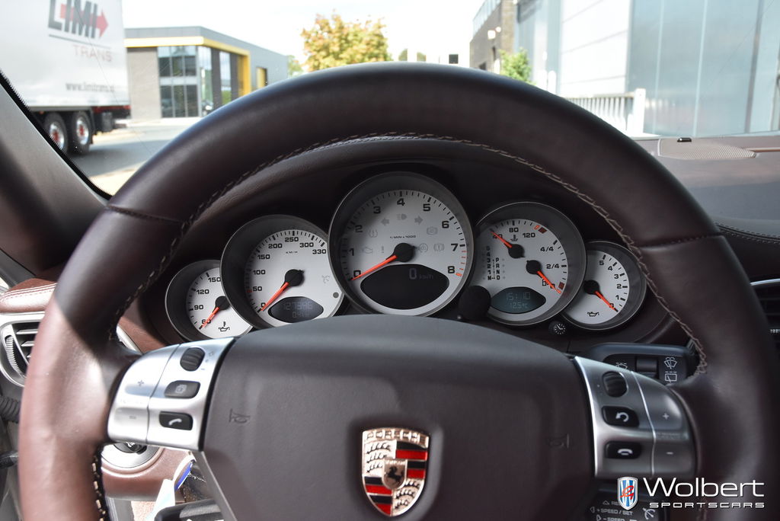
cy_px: 260
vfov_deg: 48.0
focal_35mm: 27
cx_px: 390
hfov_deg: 67.4
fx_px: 585
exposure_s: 1/320
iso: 800
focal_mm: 18
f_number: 8
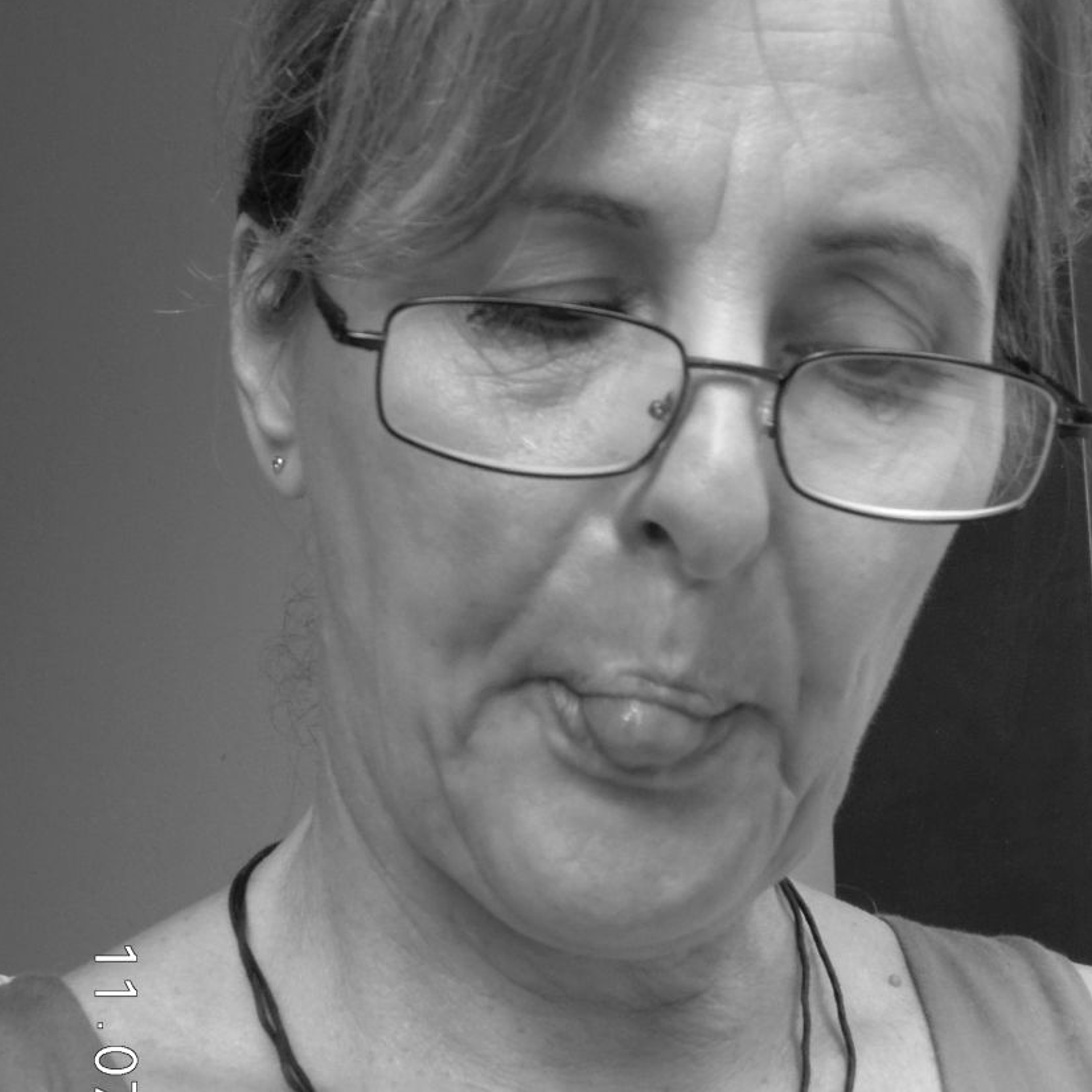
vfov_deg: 23.7
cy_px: 471
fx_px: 2605
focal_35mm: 73
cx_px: 650
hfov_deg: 23.6
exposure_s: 1/80
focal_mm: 9
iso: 400
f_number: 3.7
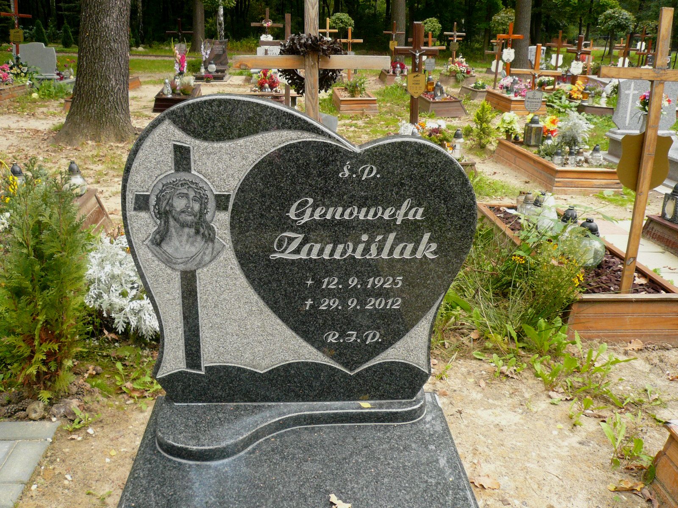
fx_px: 627
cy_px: 254
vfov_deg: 44.2
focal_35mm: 32
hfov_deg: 56.8
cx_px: 339
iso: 100
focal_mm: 4.6
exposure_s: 1/80
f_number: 2.8
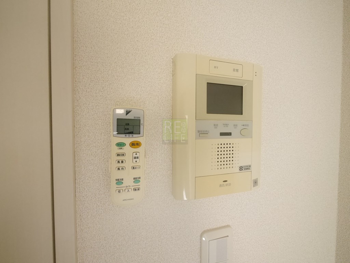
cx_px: 175
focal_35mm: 14
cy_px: 132
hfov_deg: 102.1
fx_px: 142
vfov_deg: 85.7
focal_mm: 7
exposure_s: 1/60
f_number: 4
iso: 3200
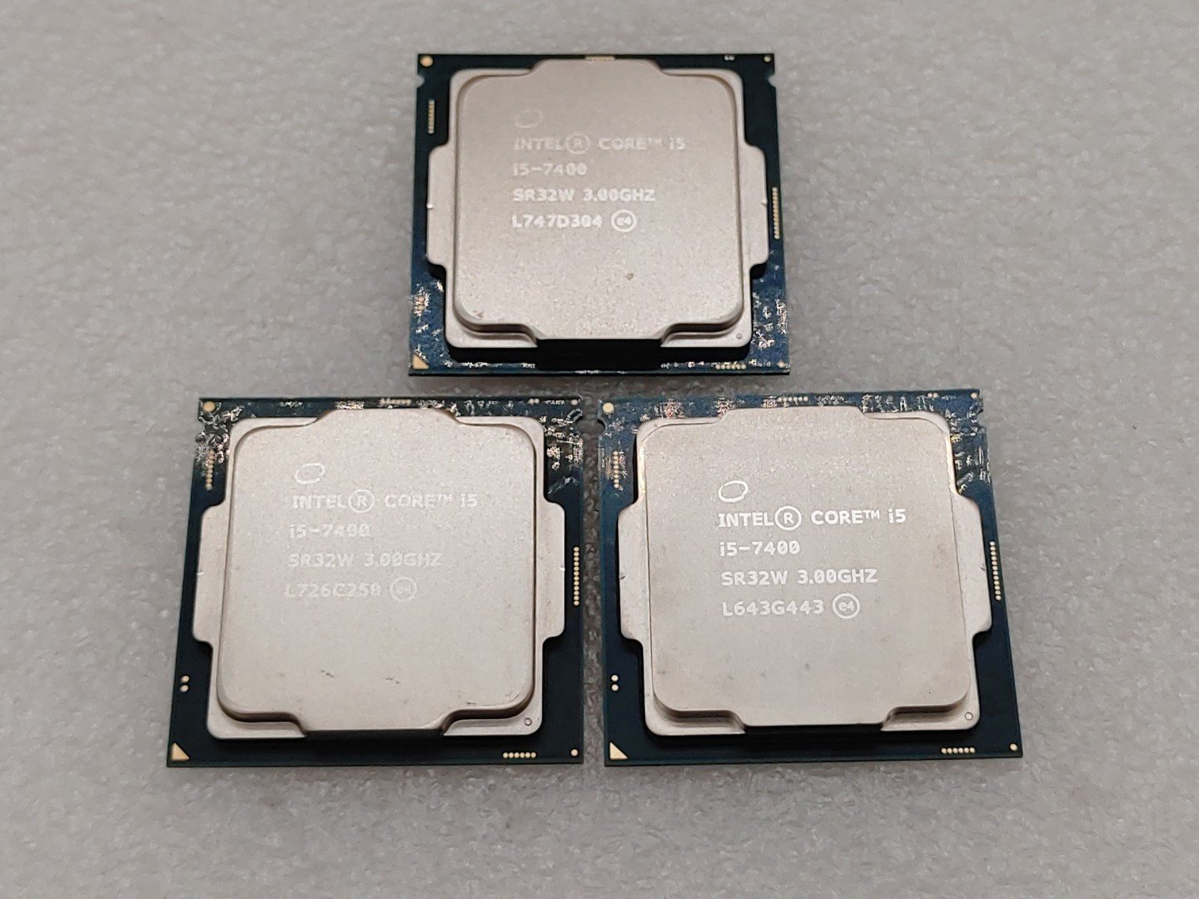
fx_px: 2044
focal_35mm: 59
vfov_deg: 24.8
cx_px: 600
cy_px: 450
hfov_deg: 32.7
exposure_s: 1/340
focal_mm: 4.36
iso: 50
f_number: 1.8
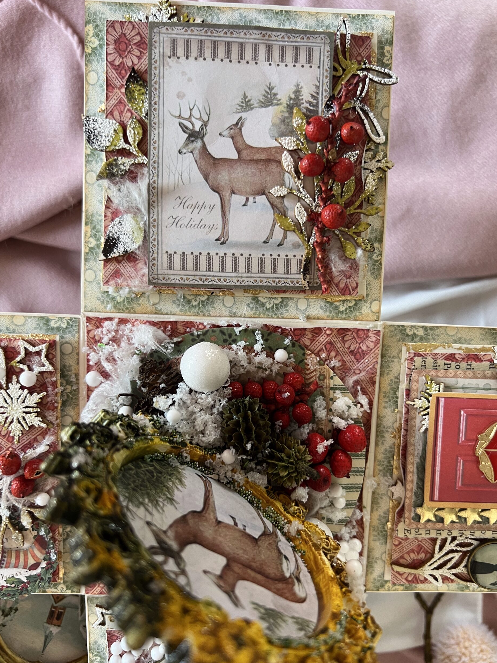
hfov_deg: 51.4
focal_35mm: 27
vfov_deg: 65.3
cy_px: 341
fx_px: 517
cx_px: 256
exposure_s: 1/68
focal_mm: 5.7
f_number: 1.5
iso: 125
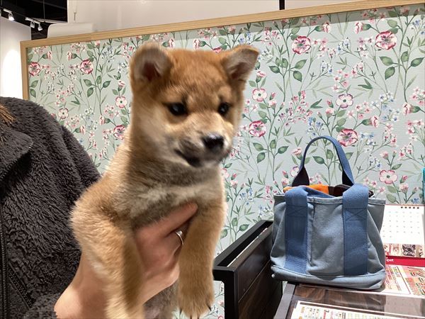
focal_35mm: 31
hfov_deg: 58.4
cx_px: 212
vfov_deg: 45.4
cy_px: 160
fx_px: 381
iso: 80
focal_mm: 3.3
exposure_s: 1/50
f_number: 2.4
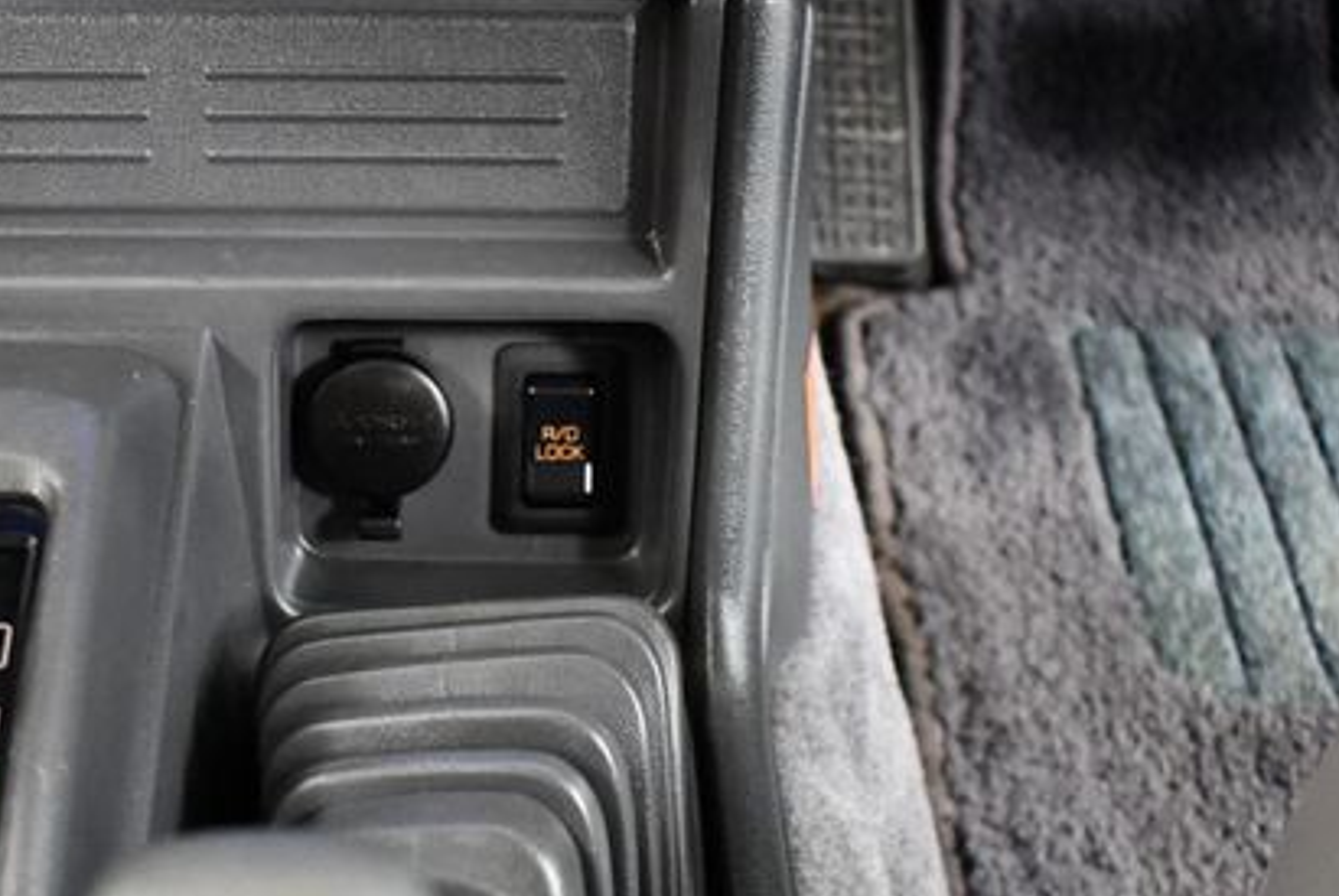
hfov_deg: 35.4
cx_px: 485
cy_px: 606
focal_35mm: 56
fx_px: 2085
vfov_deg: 24.1
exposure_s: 1/60
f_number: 3.5
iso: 4000
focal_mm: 18
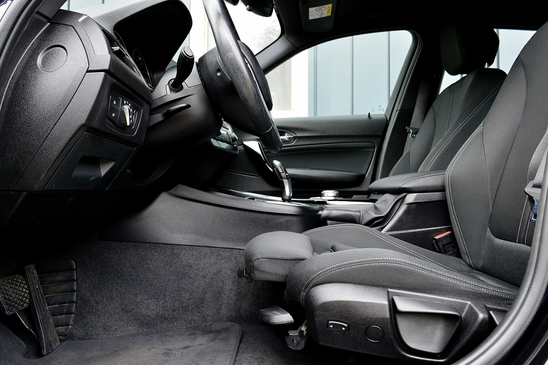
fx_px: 457
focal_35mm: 30
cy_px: 182
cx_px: 274
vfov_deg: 43.6
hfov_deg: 61.9
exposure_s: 1/60
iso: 450
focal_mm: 20
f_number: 8
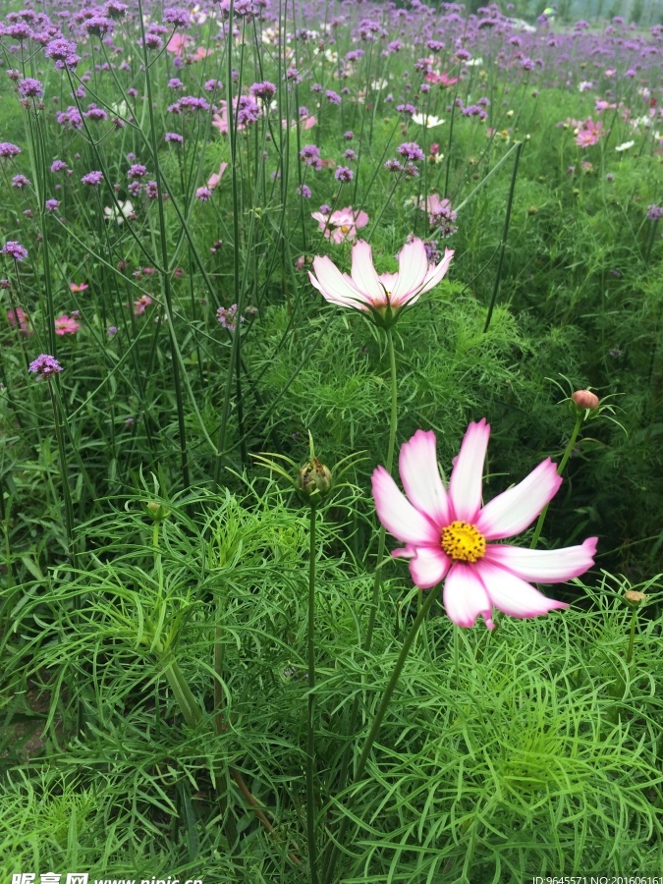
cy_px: 398
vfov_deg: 55.3
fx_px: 843
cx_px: 372
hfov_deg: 42.9
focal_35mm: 33
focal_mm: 4.15
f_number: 2.2
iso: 32
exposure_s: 1/483
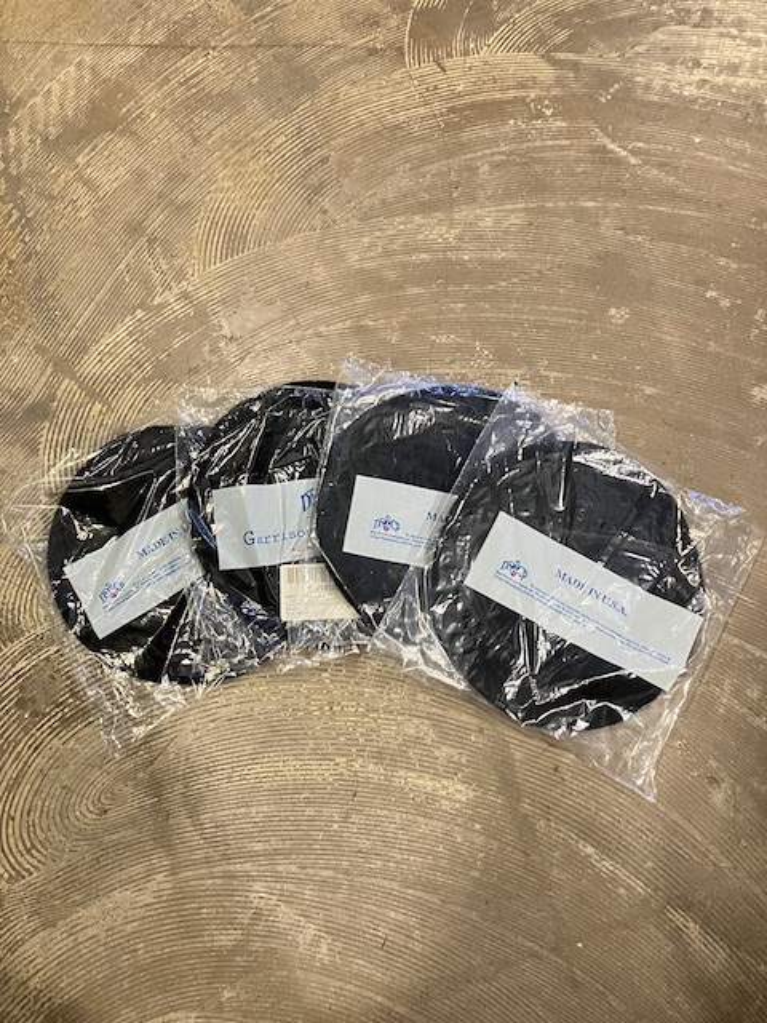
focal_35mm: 28
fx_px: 827
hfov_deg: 49.7
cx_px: 384
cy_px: 512
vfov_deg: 63.4
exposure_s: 1/33
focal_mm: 3.99
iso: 320
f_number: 1.8
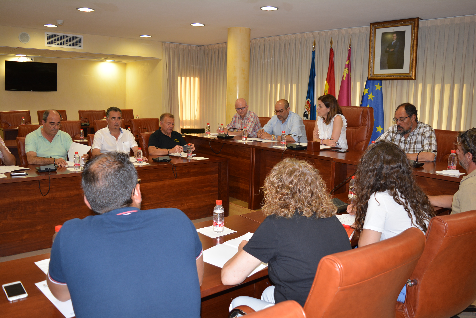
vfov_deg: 43.7
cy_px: 159
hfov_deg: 61.9
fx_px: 397
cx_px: 238
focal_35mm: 30
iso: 400
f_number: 4
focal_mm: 20
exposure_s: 1/60
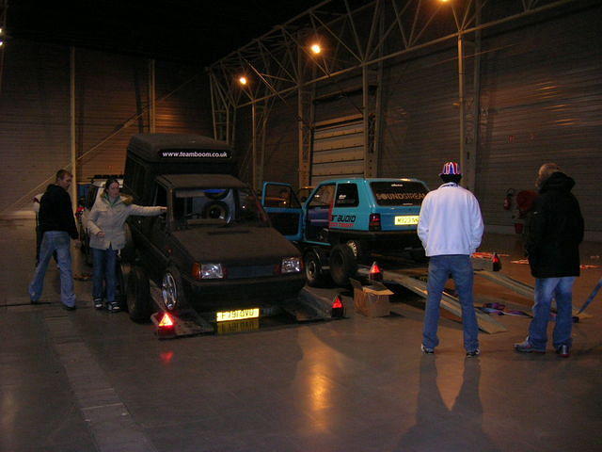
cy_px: 226
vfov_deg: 41.8
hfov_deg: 54.0
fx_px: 591
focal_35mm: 34
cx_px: 301
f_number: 2.9
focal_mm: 5.7
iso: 157
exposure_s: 1/60.1
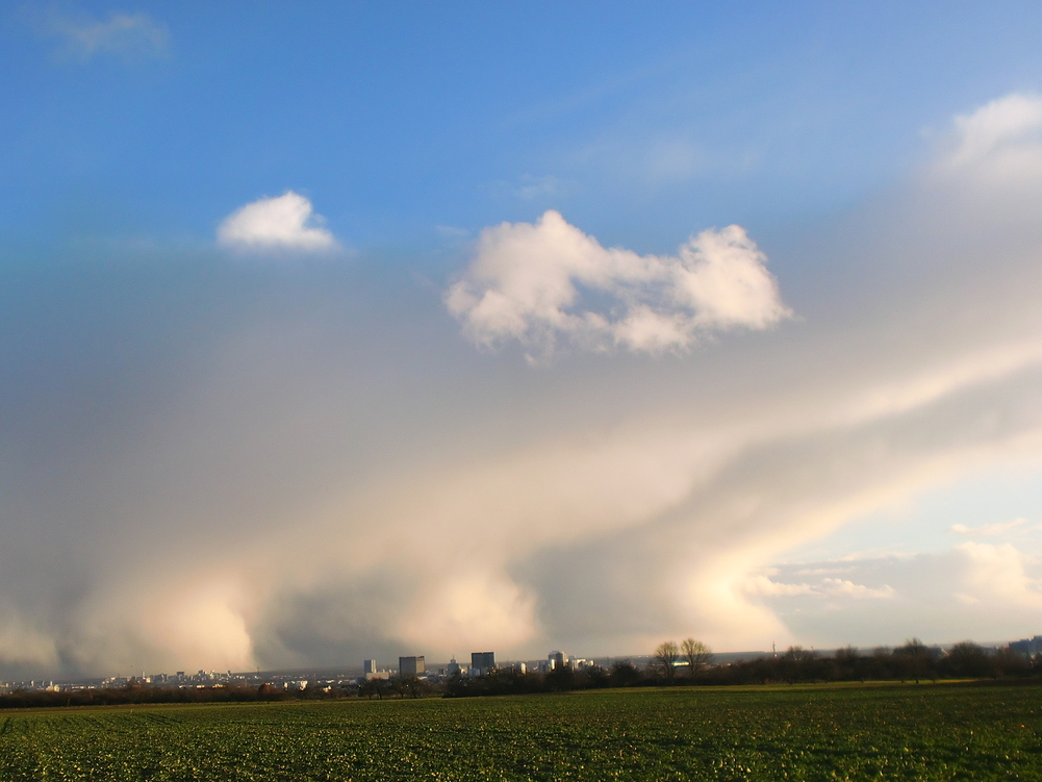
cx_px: 465
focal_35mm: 43
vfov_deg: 33.5
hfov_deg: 43.8
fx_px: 1295
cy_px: 473
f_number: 3.1
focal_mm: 6.3
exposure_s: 1/640
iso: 64
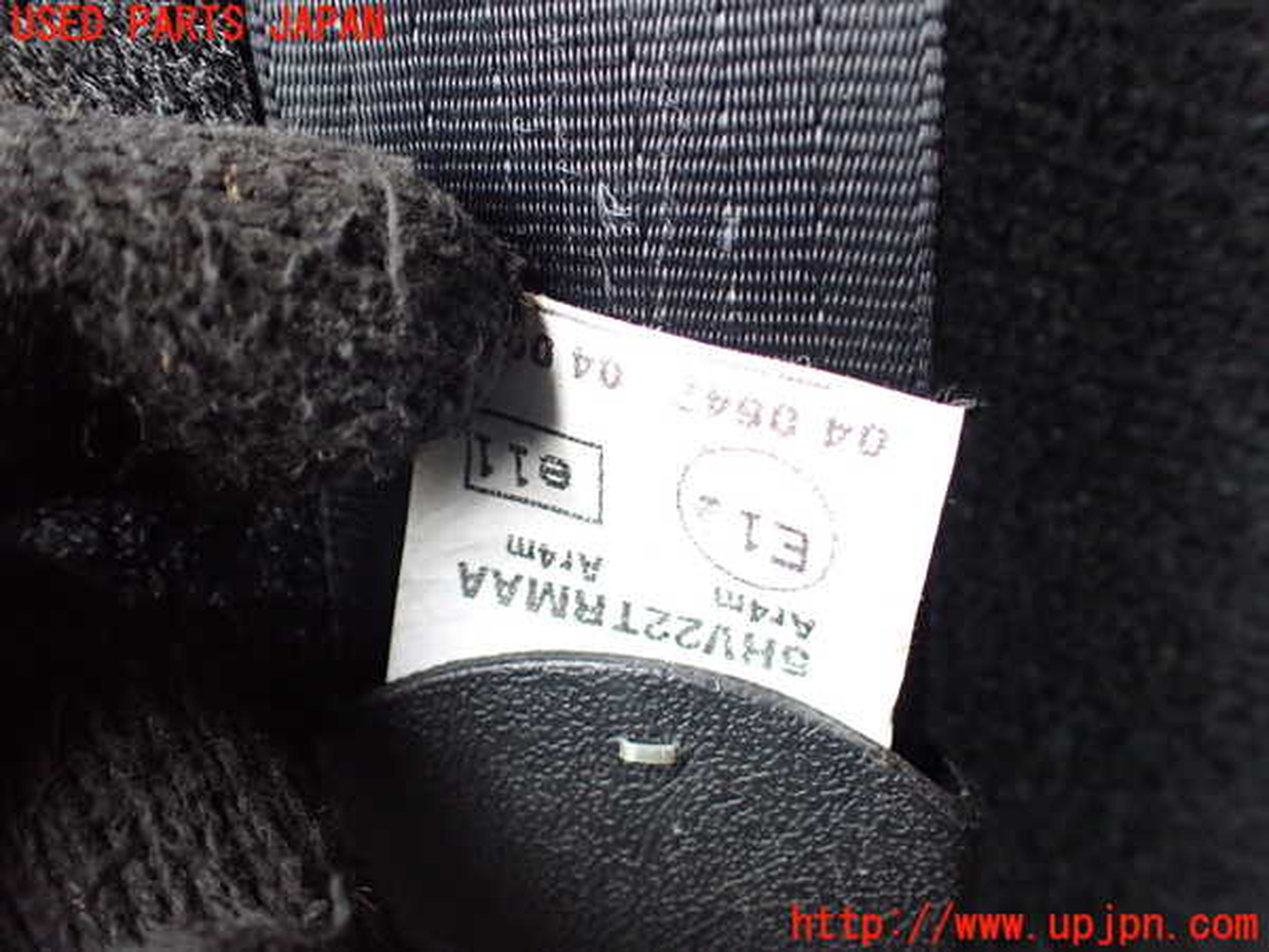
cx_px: 634
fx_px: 1100
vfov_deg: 46.8
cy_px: 476
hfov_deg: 60.0
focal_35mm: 30
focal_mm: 5.4
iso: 800
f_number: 2.3
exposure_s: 1/100
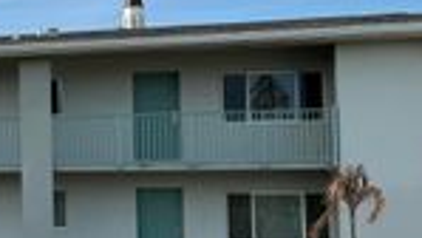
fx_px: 985
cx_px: -244
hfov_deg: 20.2
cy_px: 123
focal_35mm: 88
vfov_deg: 13.8
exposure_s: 1/3584
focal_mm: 6.76
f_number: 1.78
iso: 80
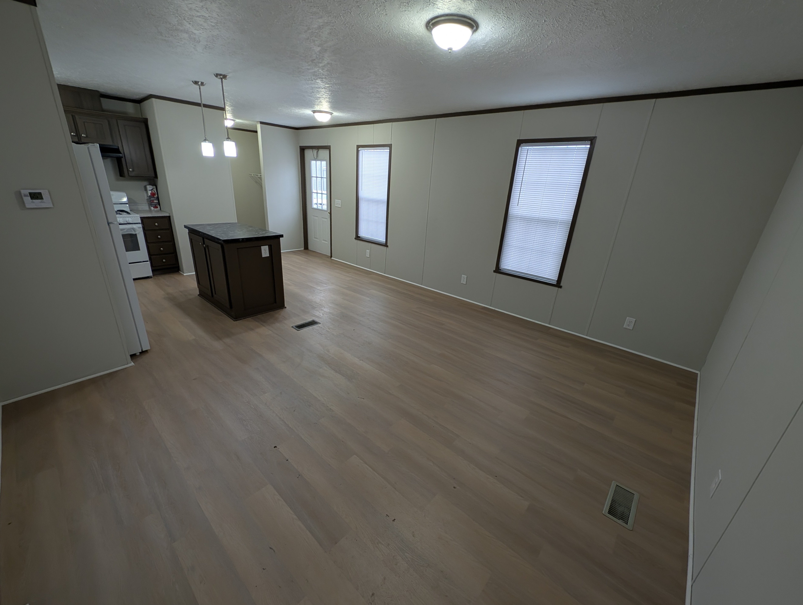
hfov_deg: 110.5
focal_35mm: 12
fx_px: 279
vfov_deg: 94.6
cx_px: 402
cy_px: 302
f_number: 1.95
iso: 42
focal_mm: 2.23
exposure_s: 1/30
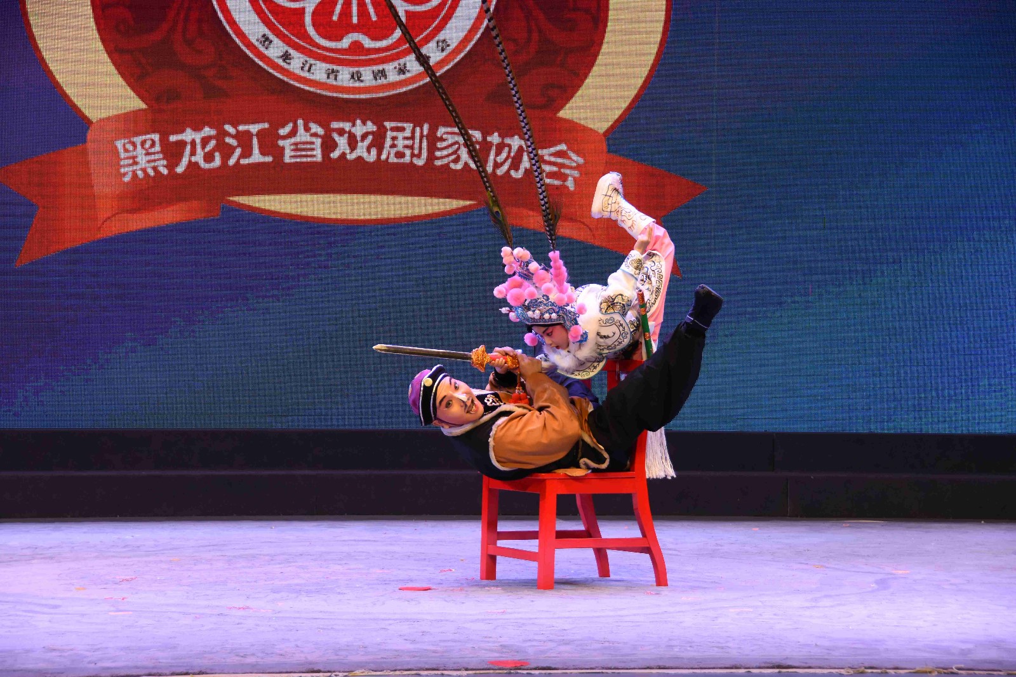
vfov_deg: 13.0
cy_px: 338
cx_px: 508
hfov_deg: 19.5
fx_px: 2963
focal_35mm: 105
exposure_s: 1/200
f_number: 5
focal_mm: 70
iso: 800
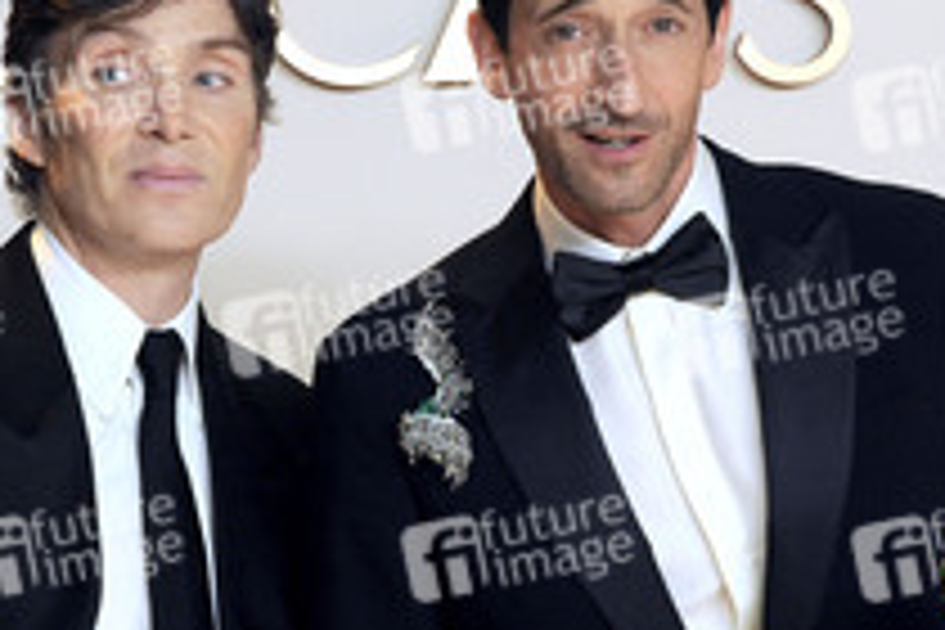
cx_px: 396
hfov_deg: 6.6
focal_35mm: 311
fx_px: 8163
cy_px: 436
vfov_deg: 4.4
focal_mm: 145
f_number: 6.3
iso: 2000
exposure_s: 1/160
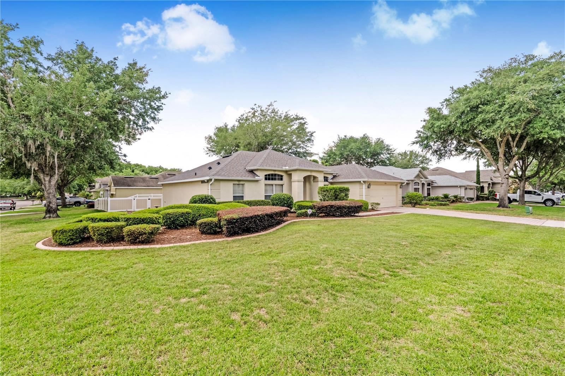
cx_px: 282
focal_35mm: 16
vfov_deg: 72.0
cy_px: 188
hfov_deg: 95.0
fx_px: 259
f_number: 9
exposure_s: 1/4000
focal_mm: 11
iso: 250
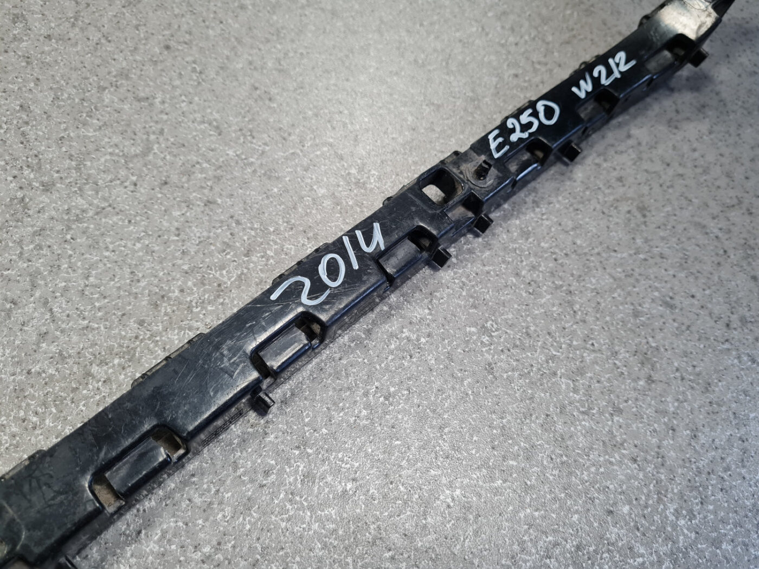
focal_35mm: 26
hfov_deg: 67.3
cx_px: 380
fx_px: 570
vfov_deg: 53.1
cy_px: 284
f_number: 1.8
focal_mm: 5.4
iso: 200
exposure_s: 1/50
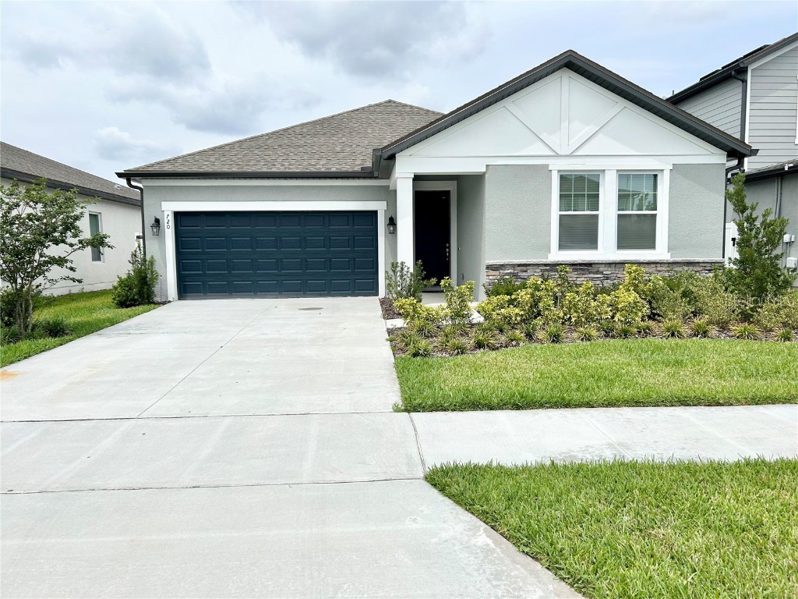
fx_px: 599
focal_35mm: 26
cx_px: 399
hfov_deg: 67.3
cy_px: 300
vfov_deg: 53.1
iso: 50
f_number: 1.5
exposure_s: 1/6993
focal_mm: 5.7
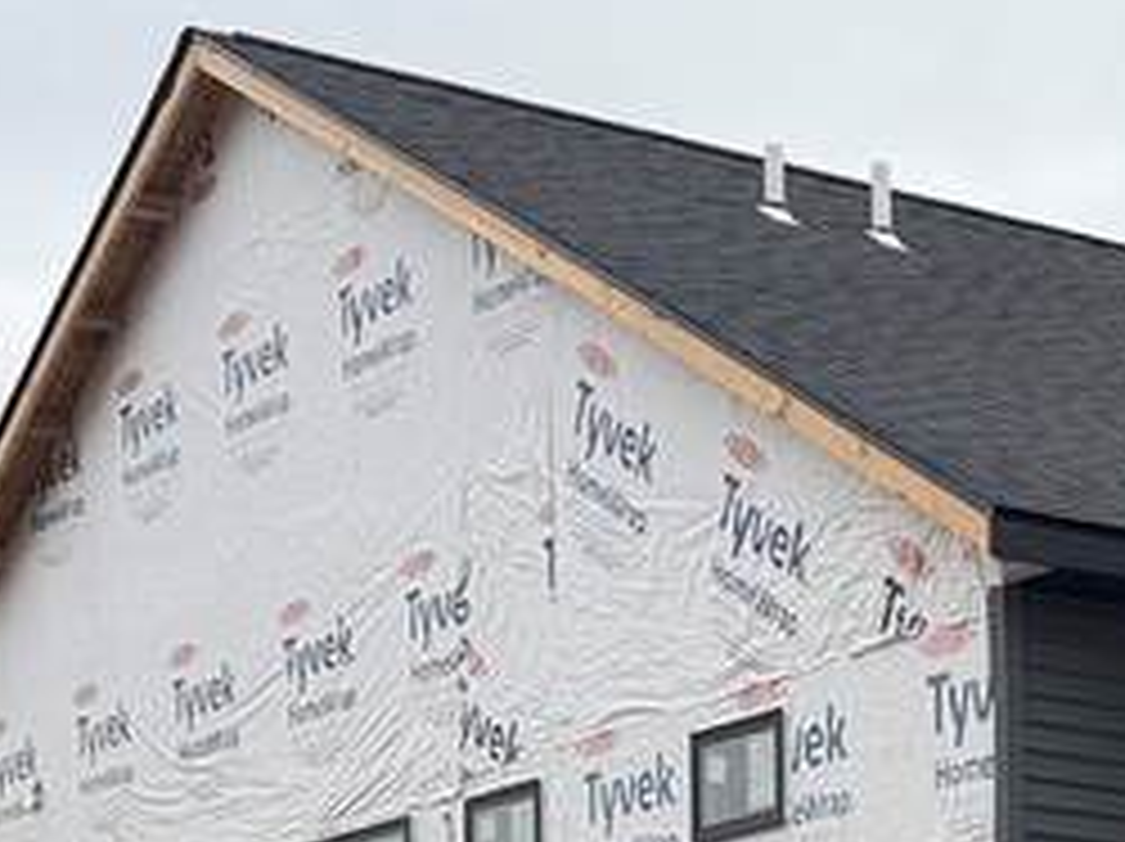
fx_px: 3994
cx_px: 1476
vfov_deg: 11.2
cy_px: 1540
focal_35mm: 123
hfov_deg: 15.3
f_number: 1.78
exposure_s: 1/1230
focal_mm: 6.76
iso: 80
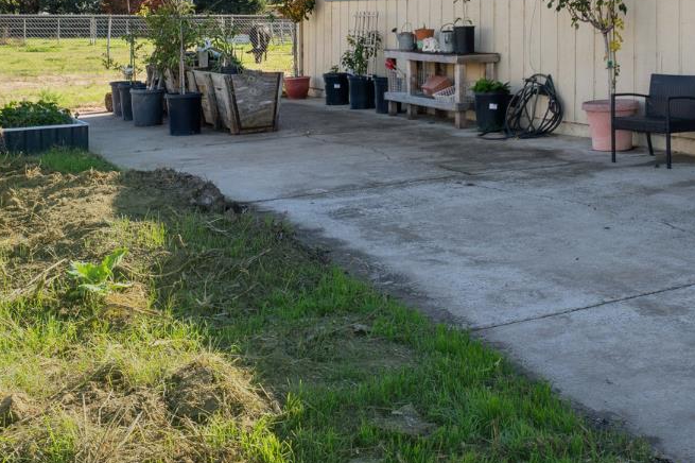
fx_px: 1061
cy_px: 22
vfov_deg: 23.7
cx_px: 467
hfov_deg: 35.9
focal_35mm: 55
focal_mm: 24
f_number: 11
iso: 200
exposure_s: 1/125
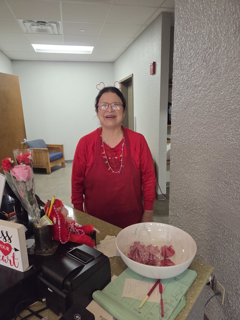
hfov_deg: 58.9
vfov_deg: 73.9
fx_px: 213
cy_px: 160
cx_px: 120
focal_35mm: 23
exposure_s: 1/120
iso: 1250
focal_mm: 5.4
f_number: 1.8
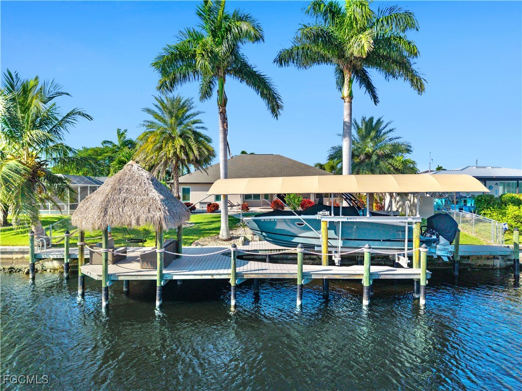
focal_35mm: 24
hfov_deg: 71.6
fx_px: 362
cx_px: 261
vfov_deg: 56.8
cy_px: 196
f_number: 1.8
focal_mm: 8.67
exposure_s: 1/400
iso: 100
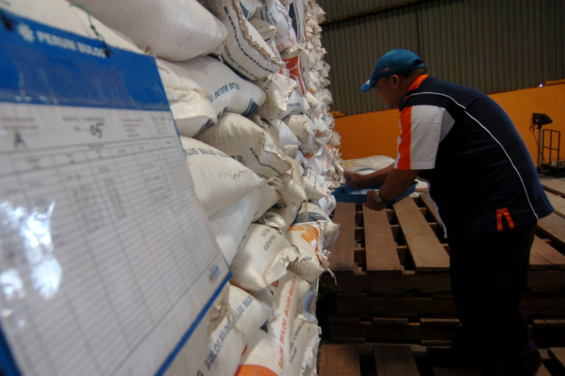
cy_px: 209
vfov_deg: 54.9
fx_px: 361
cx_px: 209
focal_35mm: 23
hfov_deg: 74.7
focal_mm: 12
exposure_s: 1/60
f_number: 4
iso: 640
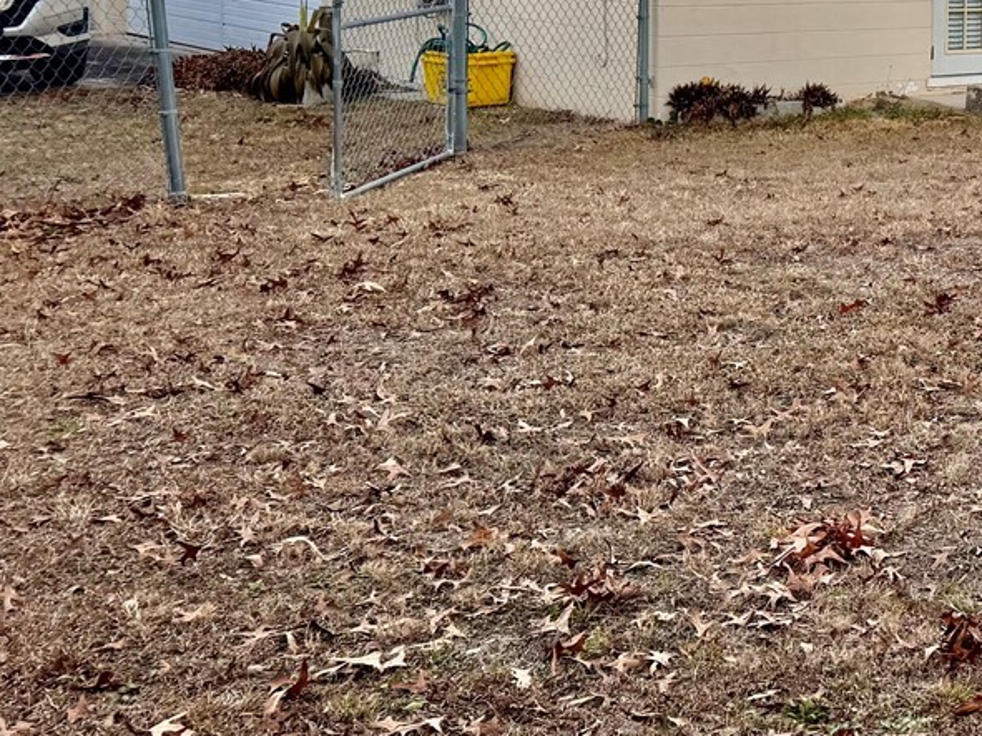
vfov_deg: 22.0
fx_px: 1844
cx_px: 1309
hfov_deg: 25.3
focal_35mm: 65
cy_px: 63
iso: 50
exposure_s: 1/126
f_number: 1.78
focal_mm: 6.76
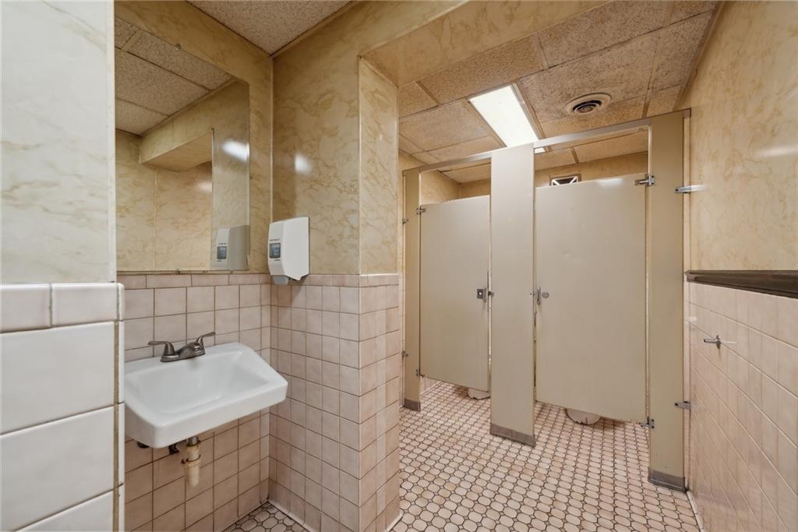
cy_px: 266
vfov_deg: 81.2
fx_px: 310
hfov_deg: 104.2
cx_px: 399
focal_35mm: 14
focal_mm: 14
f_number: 11
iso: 50
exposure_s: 1/2
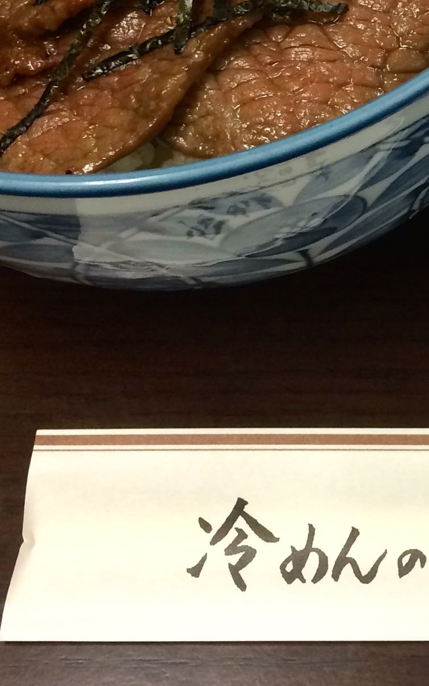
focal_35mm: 83
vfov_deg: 23.9
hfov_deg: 15.0
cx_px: 573
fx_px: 1552
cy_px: 15
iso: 80
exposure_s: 1/33
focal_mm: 4.15
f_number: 2.2
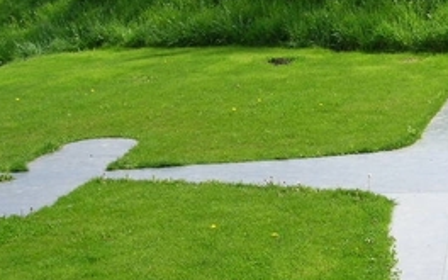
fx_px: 1001
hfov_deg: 24.4
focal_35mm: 82
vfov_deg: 15.9
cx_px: 414
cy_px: 165
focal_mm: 5.7
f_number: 4.9
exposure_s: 1/267
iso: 50
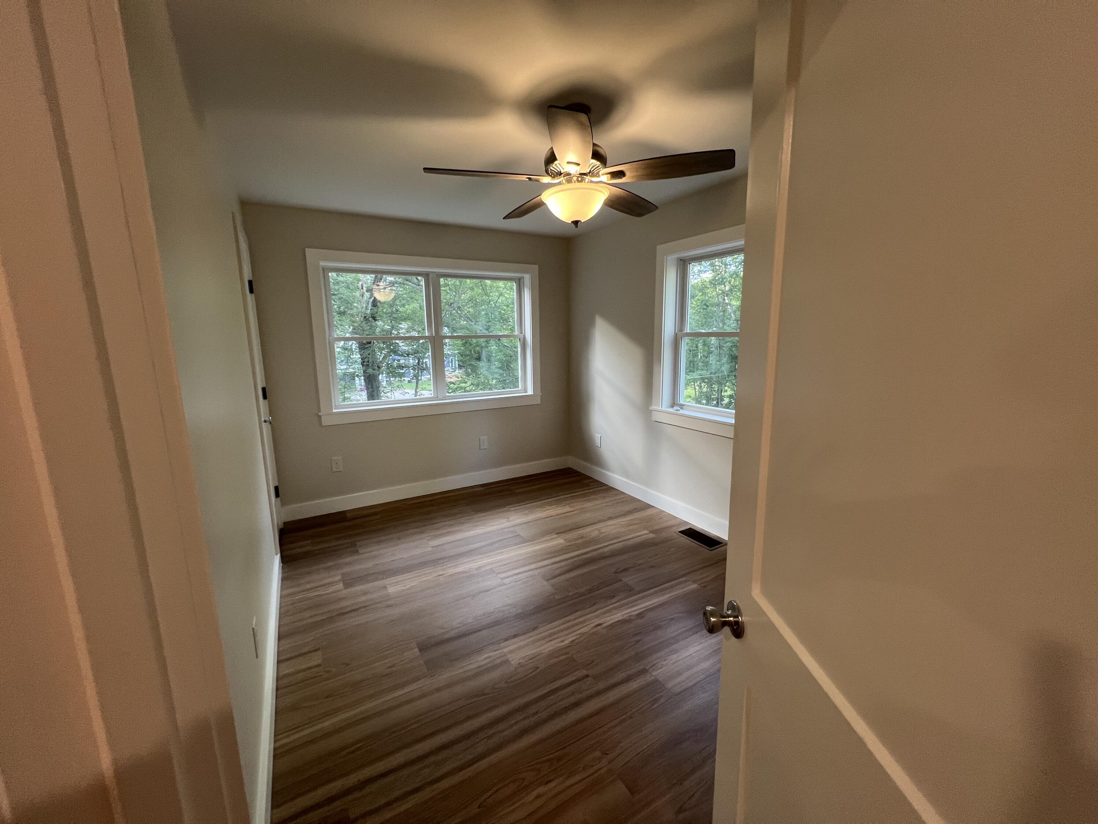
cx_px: 549
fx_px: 412
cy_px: 412
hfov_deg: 106.2
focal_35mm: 13
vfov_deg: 89.9
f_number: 1.8
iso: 125
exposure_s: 1/60
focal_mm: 1.57
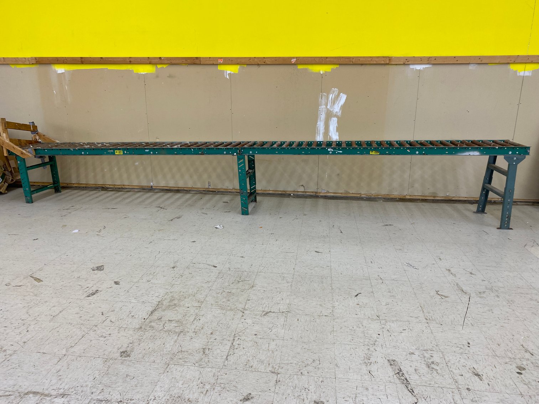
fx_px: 405
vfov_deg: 53.1
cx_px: 270
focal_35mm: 26
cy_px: 202
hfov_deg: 67.3
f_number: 1.8
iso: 64
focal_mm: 4.25
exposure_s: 1/60
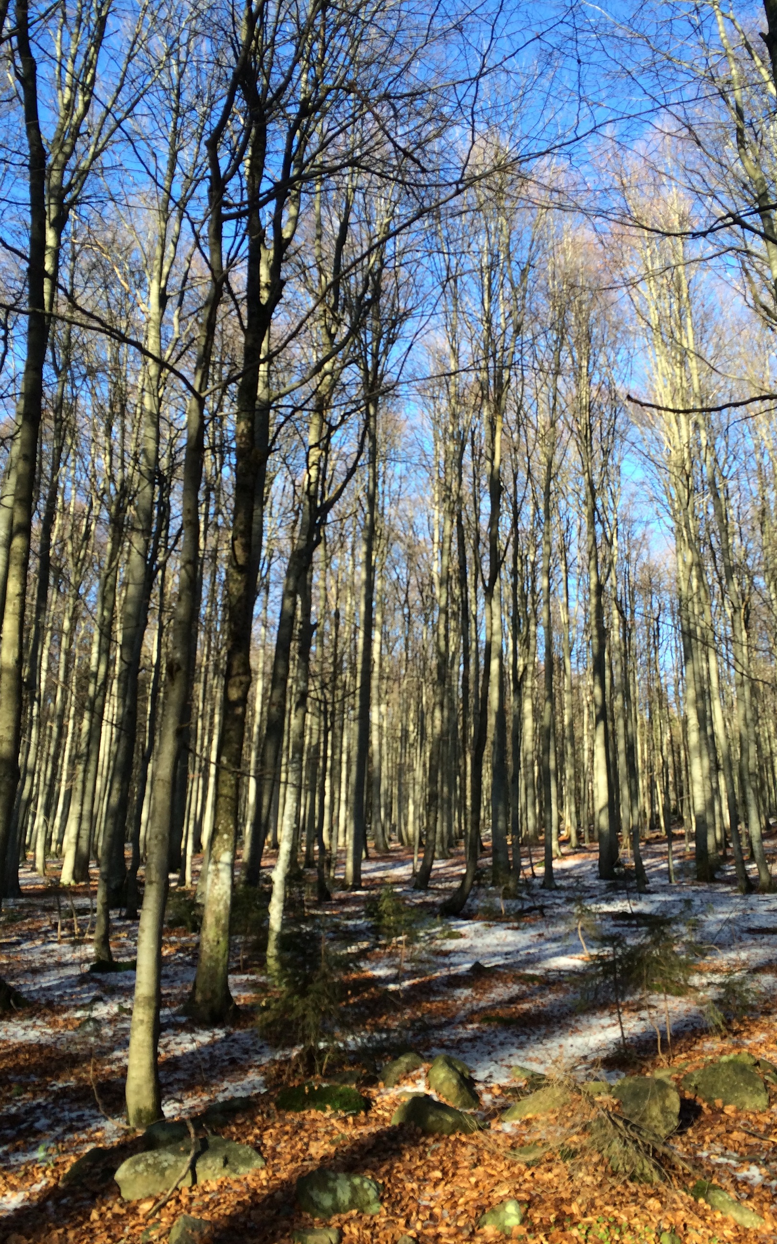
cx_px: 431
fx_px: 1084
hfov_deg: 39.4
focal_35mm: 32
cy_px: 625
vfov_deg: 59.7
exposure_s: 1/373
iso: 32
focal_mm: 4.12
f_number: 2.2
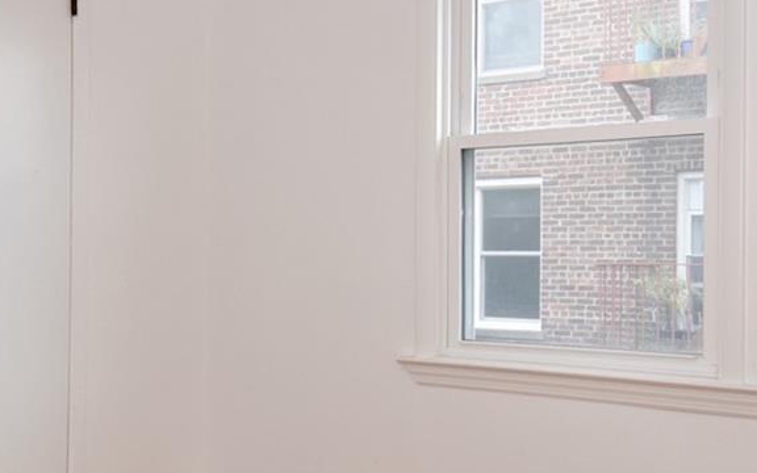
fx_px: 1234
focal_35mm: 60
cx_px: 234
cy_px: 322
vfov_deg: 21.6
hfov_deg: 33.7
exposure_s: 1/100
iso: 640
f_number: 8
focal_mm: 11
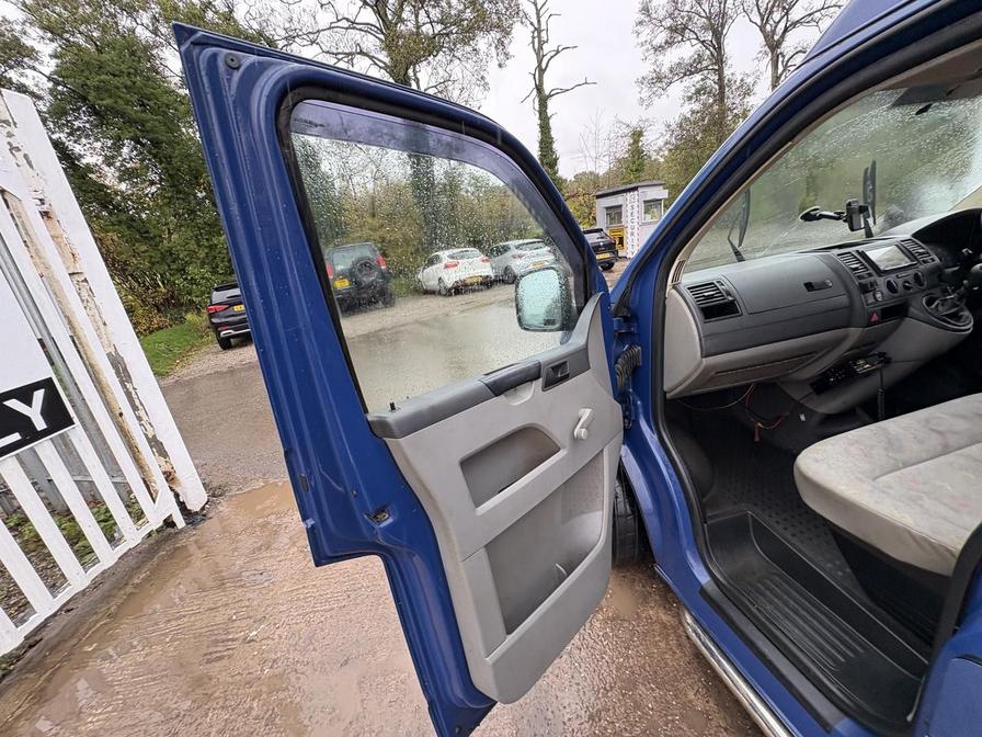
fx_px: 397
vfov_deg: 85.7
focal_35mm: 14
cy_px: 368
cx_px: 491
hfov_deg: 102.1
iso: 125
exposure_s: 1/99
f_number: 2.2
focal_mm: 2.22
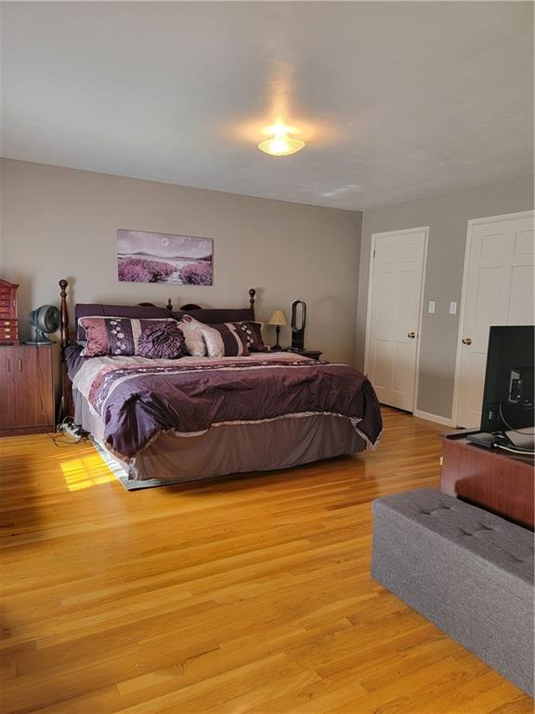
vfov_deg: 71.6
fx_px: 495
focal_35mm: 24
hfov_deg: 56.8
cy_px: 357
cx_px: 268
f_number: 1.8
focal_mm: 6.7
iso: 200
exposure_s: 1/40
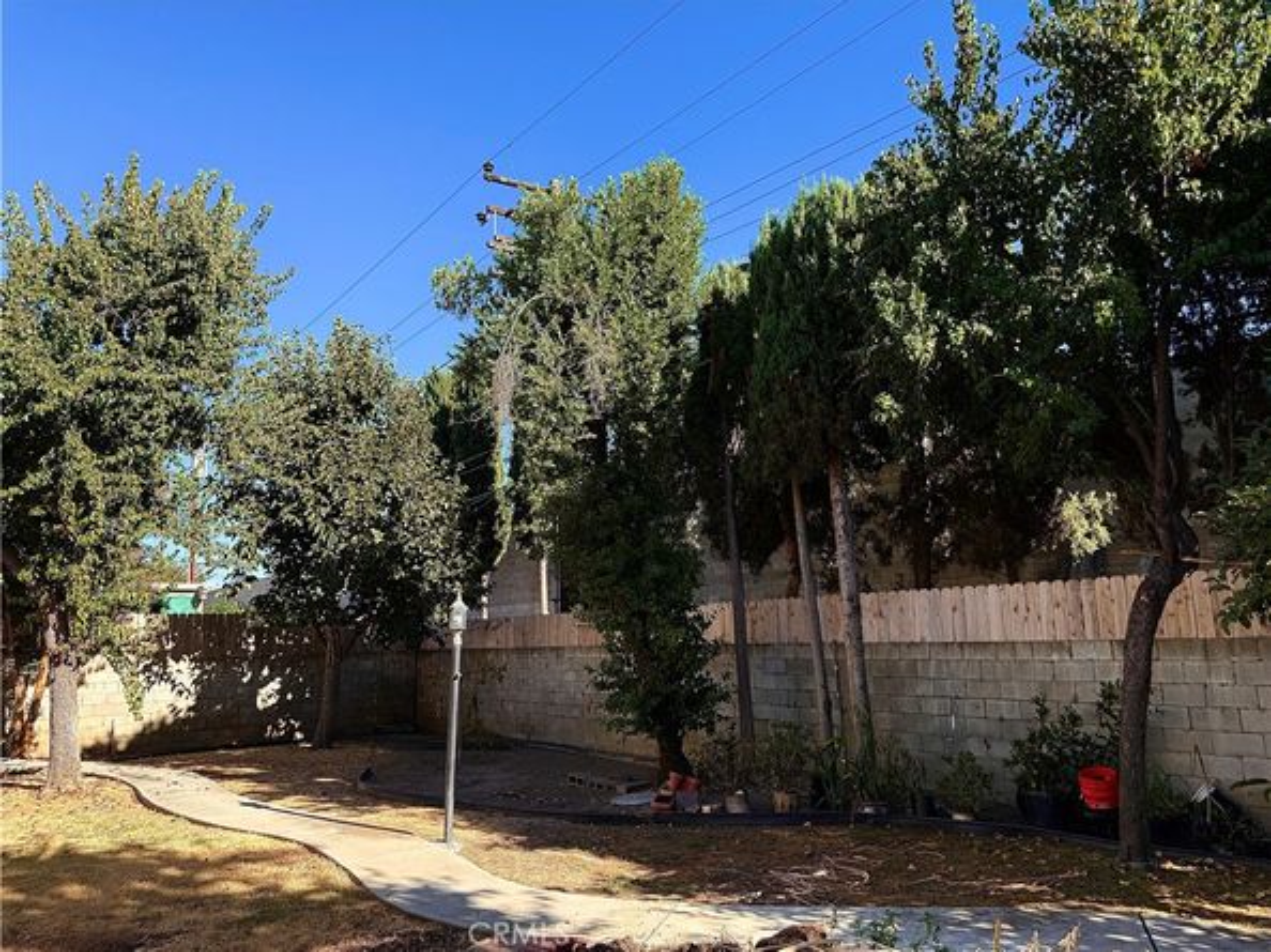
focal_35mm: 24
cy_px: 476
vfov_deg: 56.8
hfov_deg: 71.6
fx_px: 881
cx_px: 636
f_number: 1.78
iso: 80
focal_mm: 6.76
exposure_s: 1/1192
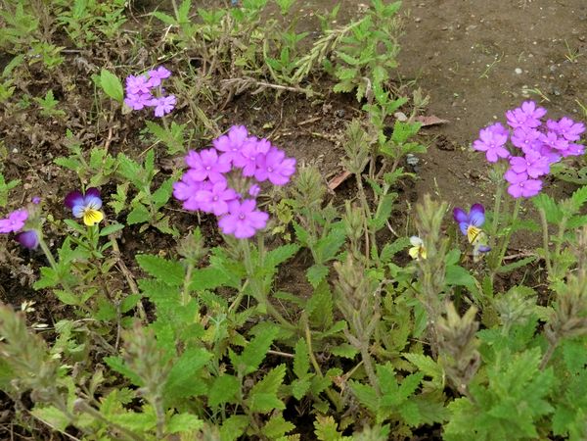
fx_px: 763
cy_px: 220
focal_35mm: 45
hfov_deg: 42.1
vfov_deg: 32.2
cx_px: 294
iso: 400
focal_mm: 8
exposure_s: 1/100
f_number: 8.8
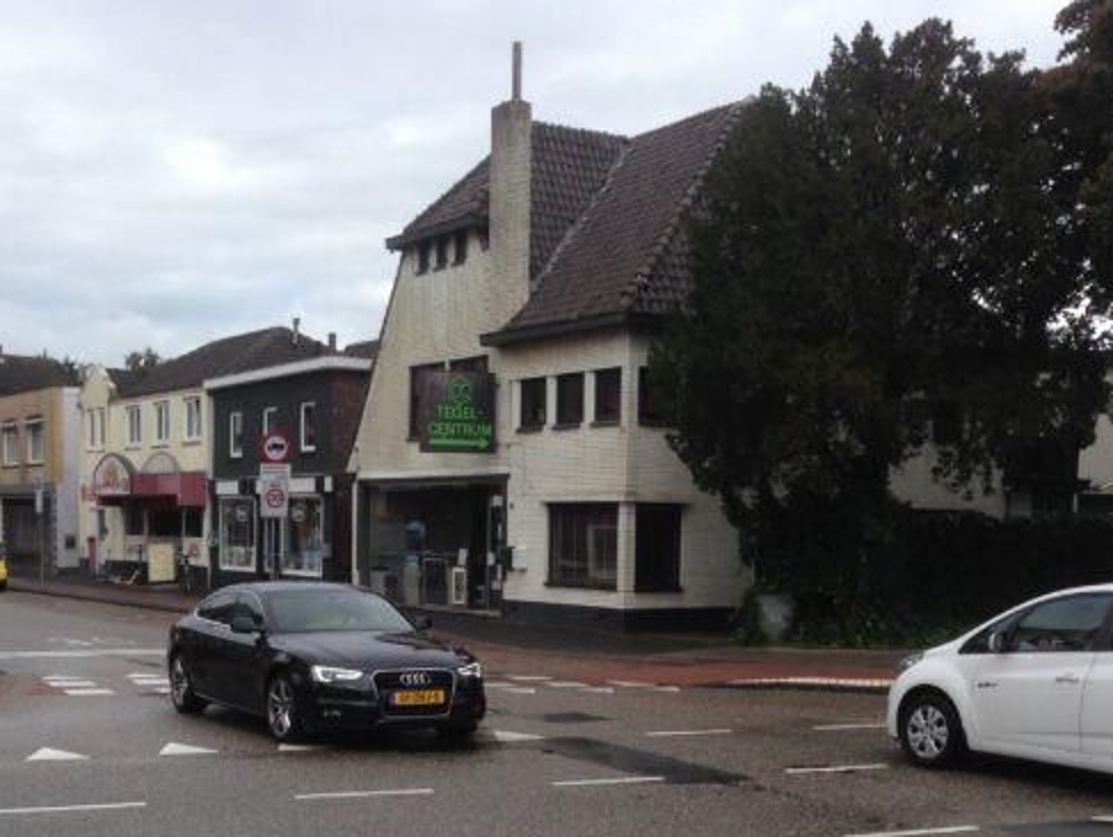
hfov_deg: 36.8
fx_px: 1673
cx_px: 544
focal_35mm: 52
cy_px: 640
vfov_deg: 27.6
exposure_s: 1/1232
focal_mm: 4.12
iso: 50
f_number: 2.4
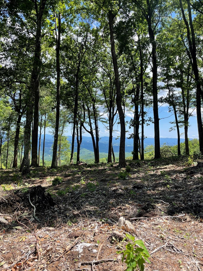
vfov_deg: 65.3
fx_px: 211
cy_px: 136
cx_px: 100
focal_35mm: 27
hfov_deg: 51.3
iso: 32
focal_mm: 4.2
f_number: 1.6
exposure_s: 1/1319
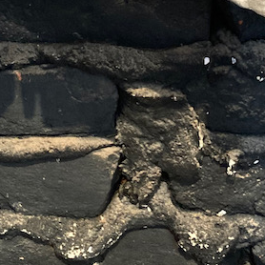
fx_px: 987
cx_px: 73
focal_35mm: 114
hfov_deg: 15.2
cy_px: 19
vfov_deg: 15.1
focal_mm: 3.99
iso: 320
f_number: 1.8
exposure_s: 1/30
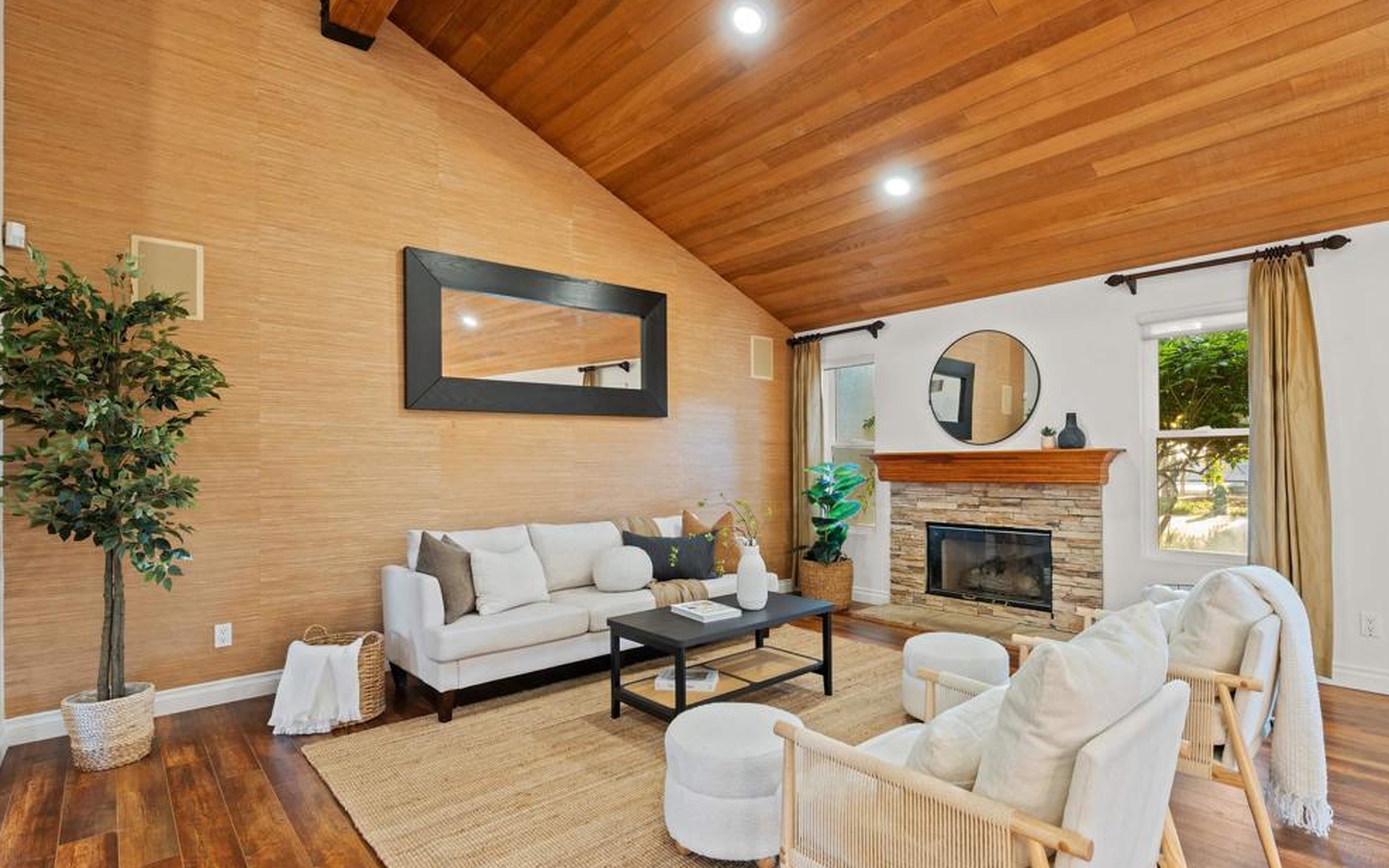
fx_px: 681
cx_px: 711
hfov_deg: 91.1
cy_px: 450
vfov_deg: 65.0
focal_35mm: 18
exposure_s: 1/4
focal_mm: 17
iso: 640
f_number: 6.3
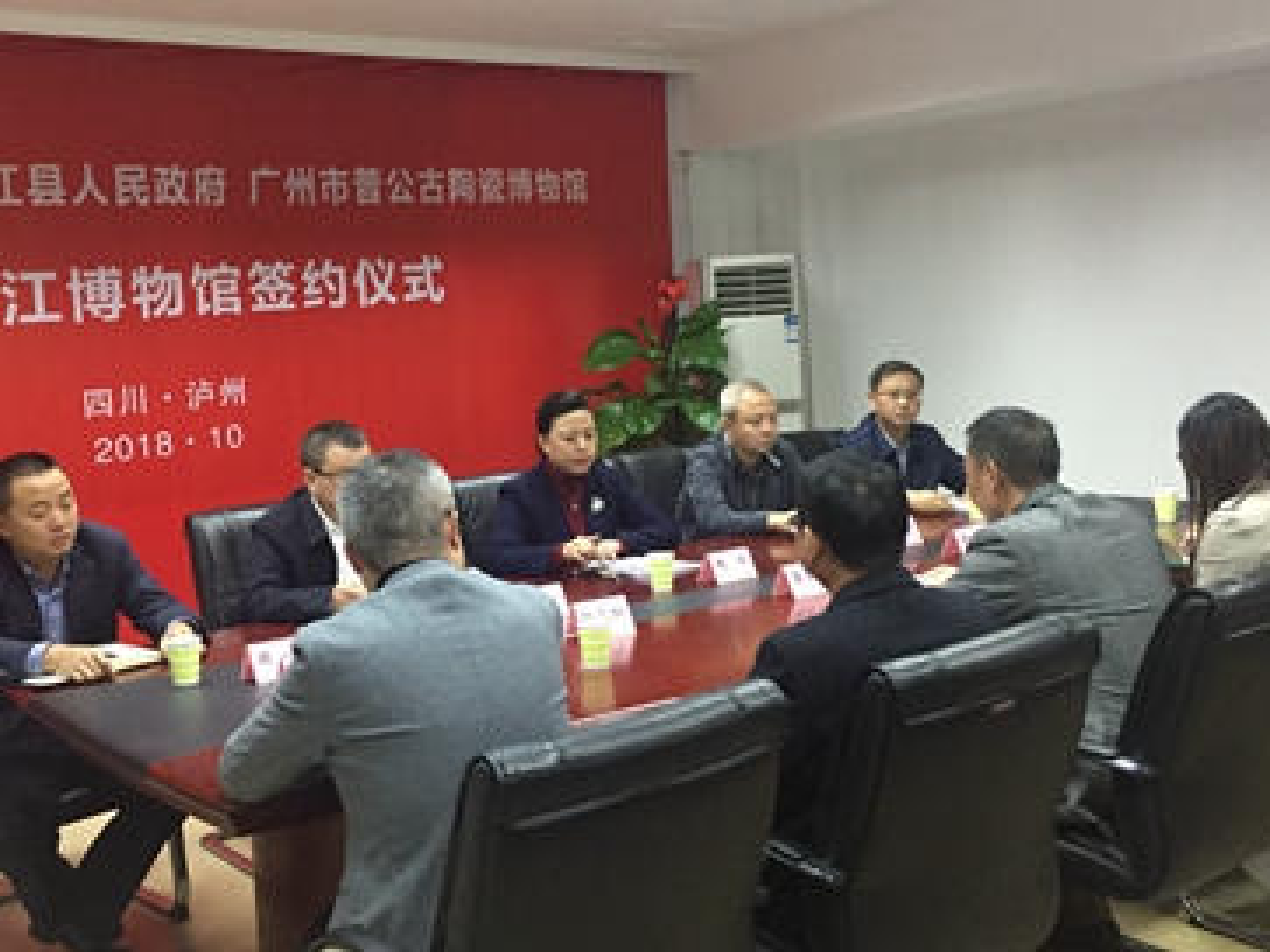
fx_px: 1467
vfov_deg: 35.9
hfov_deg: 46.8
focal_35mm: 40
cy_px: 404
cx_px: 595
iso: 250
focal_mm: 4.15
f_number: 2.2
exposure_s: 1/25
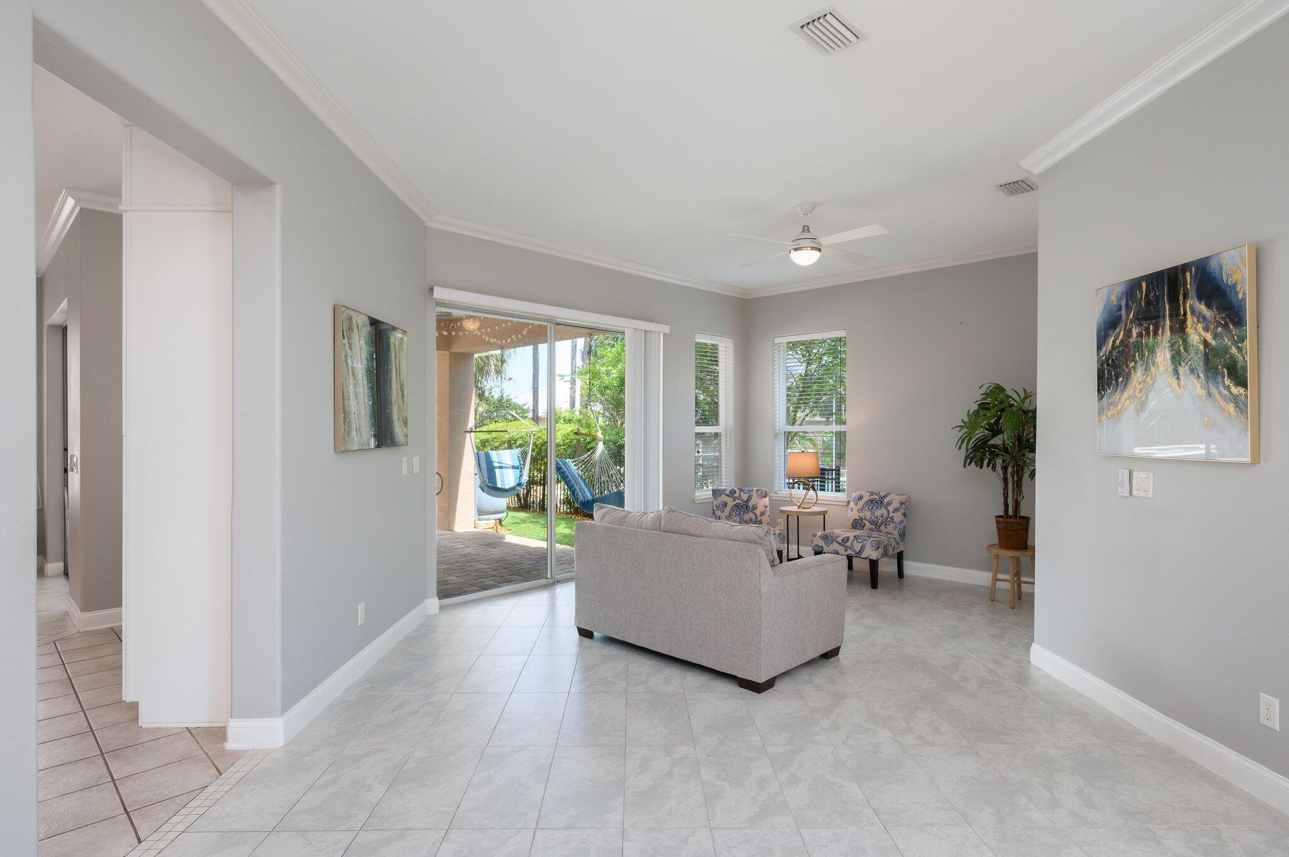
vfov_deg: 65.9
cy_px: 428
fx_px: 662
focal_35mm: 18
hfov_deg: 88.5
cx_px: 644
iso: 320
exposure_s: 1/30
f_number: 8
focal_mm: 18.5
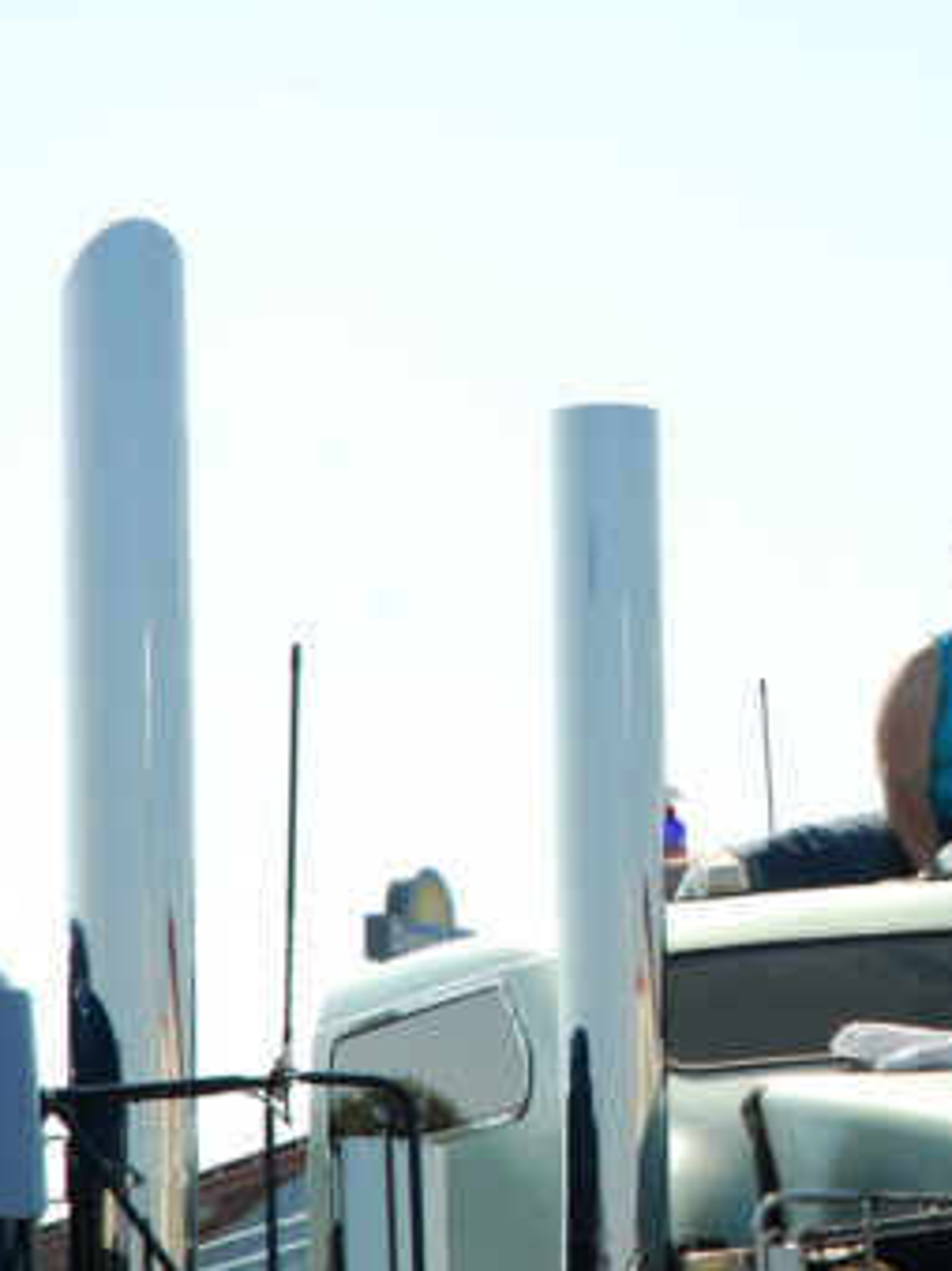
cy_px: 540
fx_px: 6898
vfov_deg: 10.5
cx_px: 1019
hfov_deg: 7.8
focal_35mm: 188
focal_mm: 70
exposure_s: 1/250
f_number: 8
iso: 140
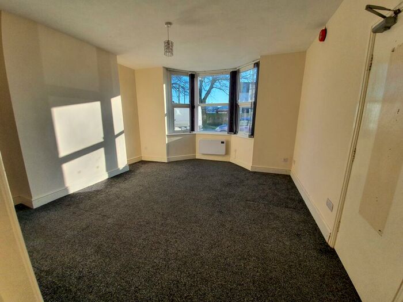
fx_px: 151
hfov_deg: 106.2
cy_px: 151
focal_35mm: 13
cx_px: 202
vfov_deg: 89.9
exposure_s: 1/273
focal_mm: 1.8
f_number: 2.2
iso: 50
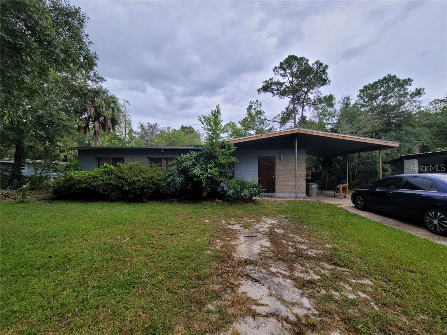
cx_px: 224
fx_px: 168
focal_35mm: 13
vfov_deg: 89.9
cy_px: 168
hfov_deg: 106.2
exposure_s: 1/132
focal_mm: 2.2
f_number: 2.2
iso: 50
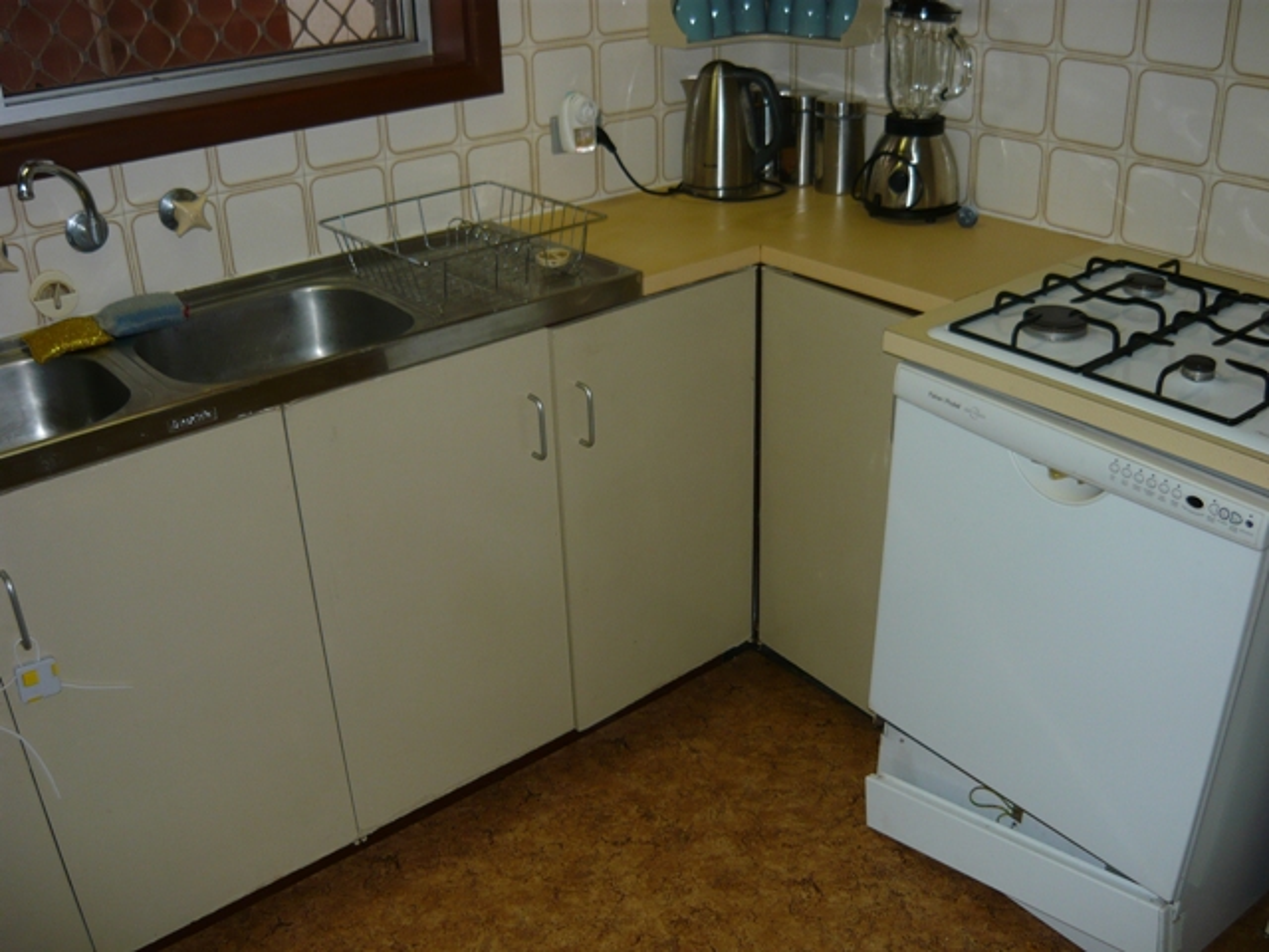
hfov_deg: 55.4
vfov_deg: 42.9
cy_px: 476
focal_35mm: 33
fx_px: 1210
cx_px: 634
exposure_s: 1/30
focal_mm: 5.5
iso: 100
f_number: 2.8
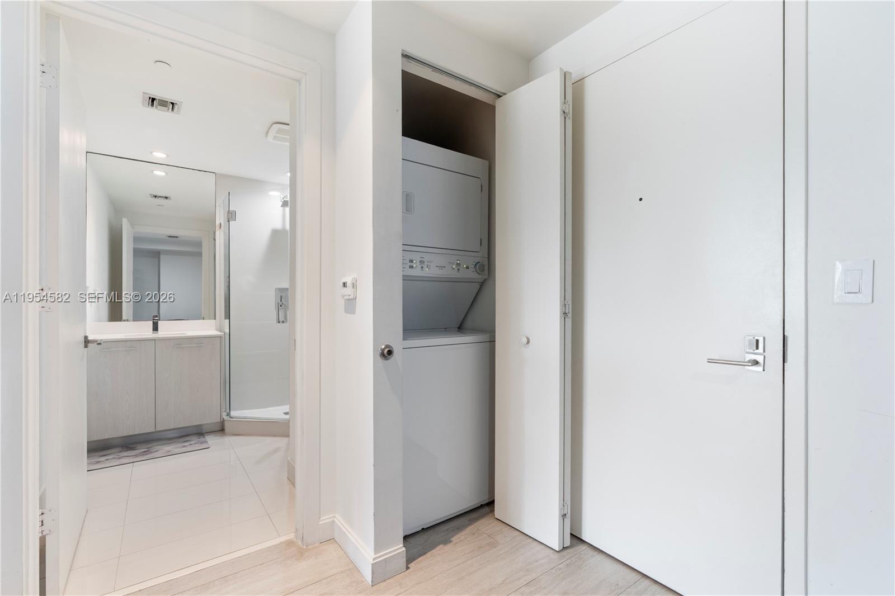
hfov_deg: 96.7
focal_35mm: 16
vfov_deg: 73.7
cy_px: 298
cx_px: 448
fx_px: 398
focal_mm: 16
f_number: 9
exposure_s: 1/4
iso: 800
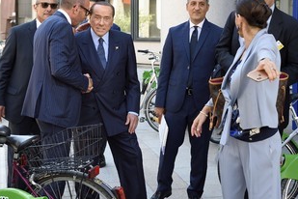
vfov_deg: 20.0
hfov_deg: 29.6
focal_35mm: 68
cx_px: 161
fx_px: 563
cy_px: 81
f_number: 5
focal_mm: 50
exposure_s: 1/200
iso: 400
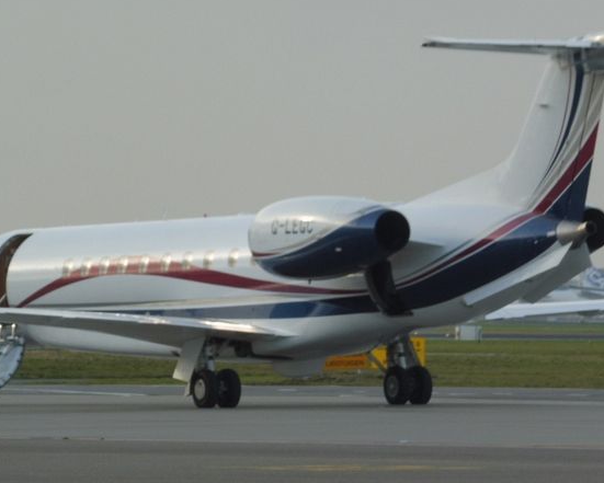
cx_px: 343
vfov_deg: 1.8
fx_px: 15555
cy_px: 185
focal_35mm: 870
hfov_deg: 2.2
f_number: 6.4
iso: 100
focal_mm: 86
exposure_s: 1/160
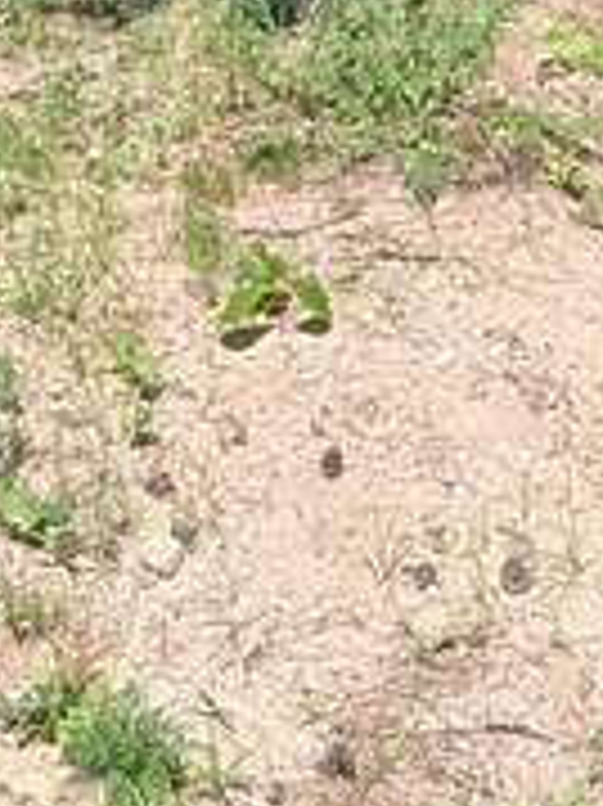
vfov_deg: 14.9
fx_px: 2651
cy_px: -675
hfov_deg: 12.9
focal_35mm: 114
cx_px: 538
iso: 52
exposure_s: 1/1094
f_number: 2.2
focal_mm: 2.35
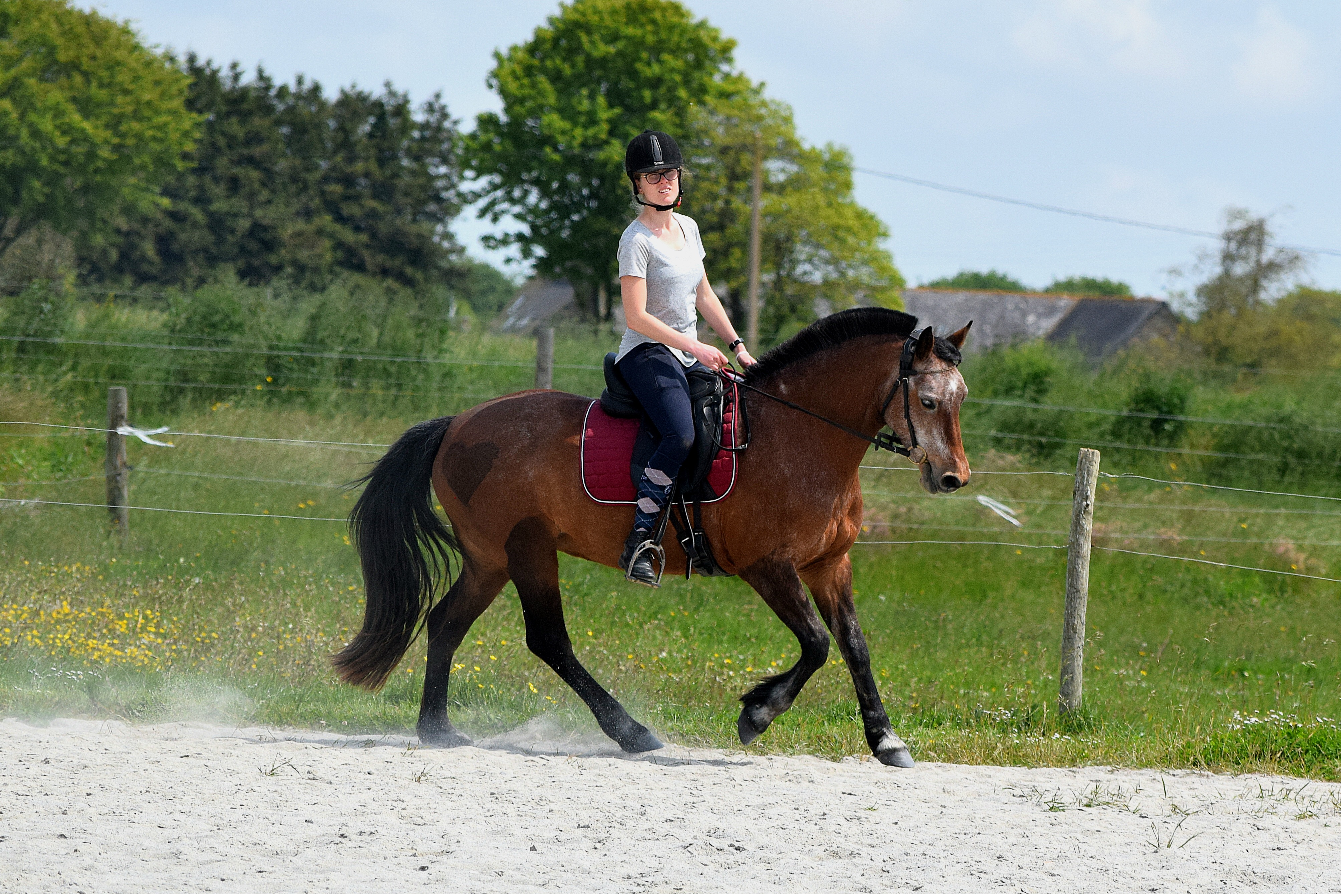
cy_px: 447
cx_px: 670
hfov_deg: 7.4
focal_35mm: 278
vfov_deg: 5.0
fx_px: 10335
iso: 400
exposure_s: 1/1667
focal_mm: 185
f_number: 7.1
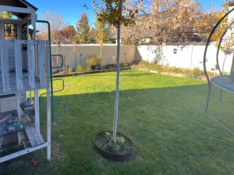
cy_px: 62
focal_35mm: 20
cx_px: 73
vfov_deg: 64.6
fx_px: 135
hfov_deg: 78.3
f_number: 1.8
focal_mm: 1.57
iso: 32
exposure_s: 1/138
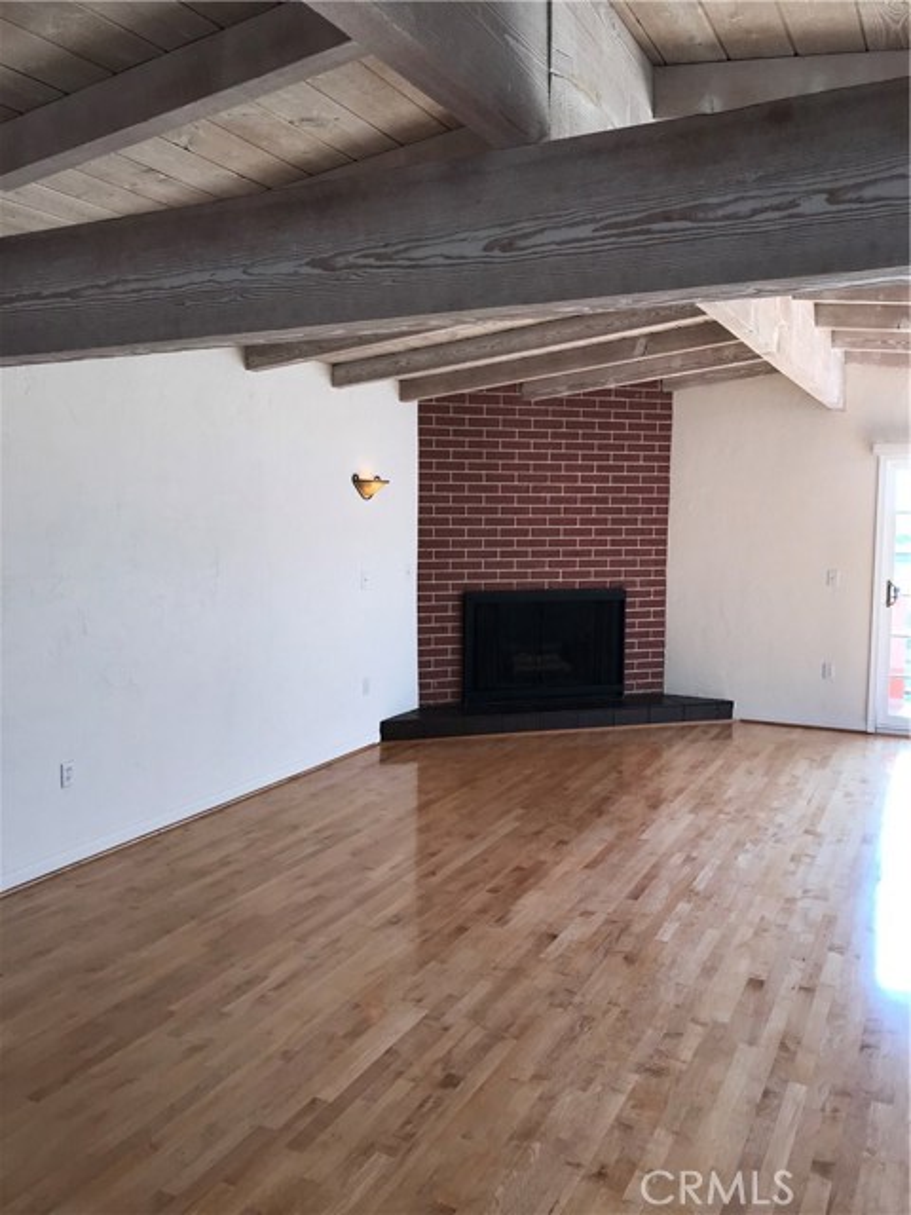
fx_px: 983
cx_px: 456
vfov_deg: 63.4
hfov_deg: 49.7
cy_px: 608
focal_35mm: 28
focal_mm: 3.99
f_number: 1.8
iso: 25
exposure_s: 1/120
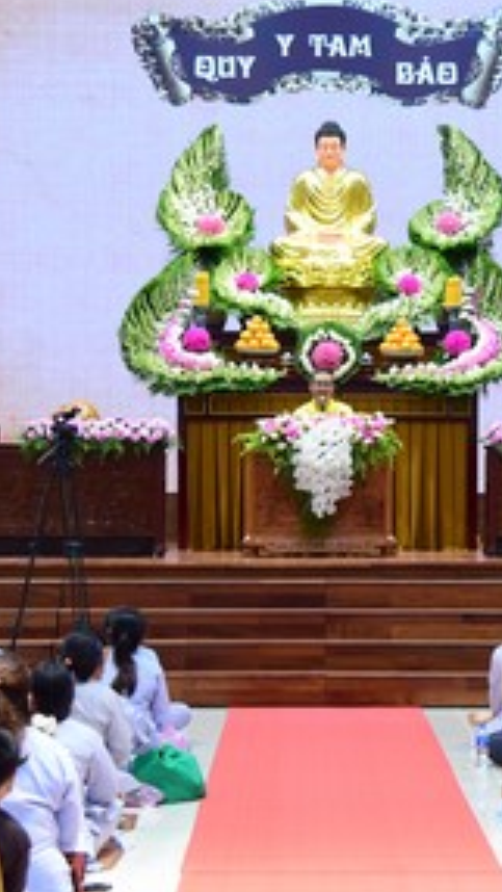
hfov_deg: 10.2
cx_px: 424
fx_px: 2814
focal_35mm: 119
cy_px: 427
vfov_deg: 18.0
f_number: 4
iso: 1000
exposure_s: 1/40
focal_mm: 50
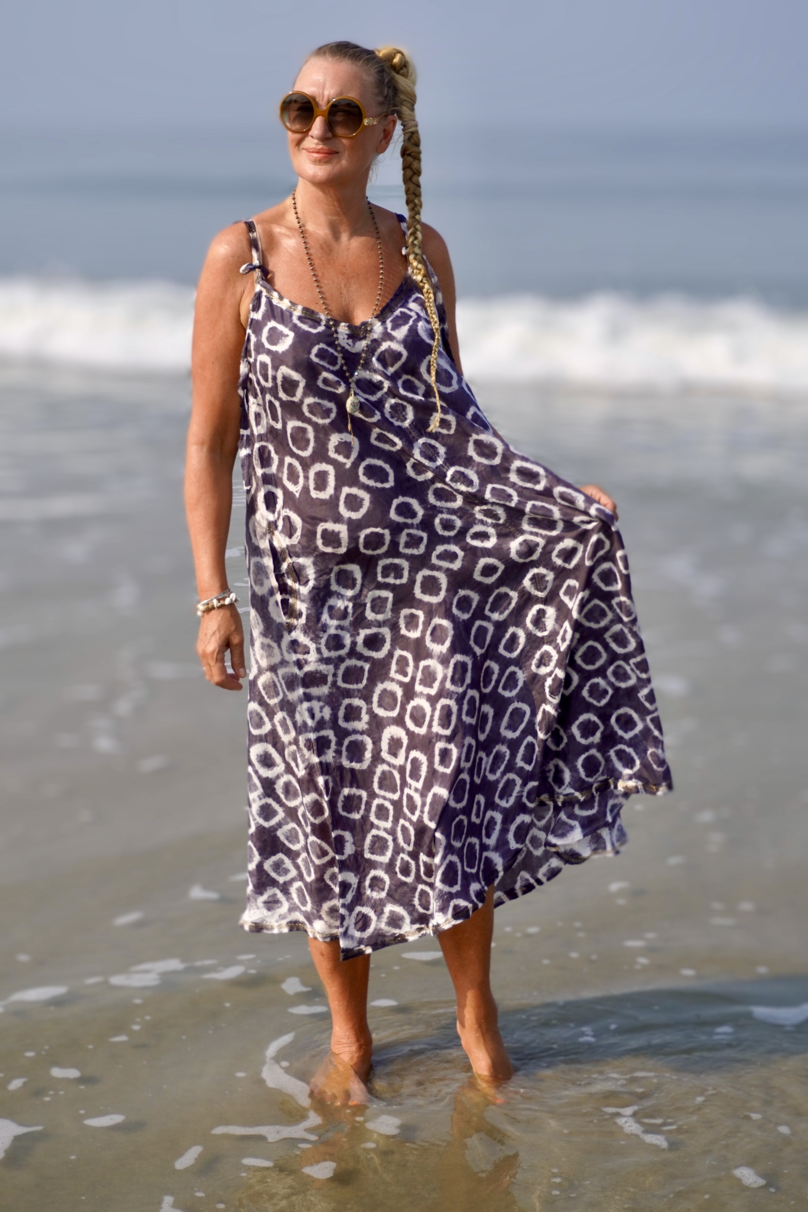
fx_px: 2121
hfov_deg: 21.6
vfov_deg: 31.9
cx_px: 404
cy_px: 606
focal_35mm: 63
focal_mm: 42
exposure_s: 1/640
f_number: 5.6
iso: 100
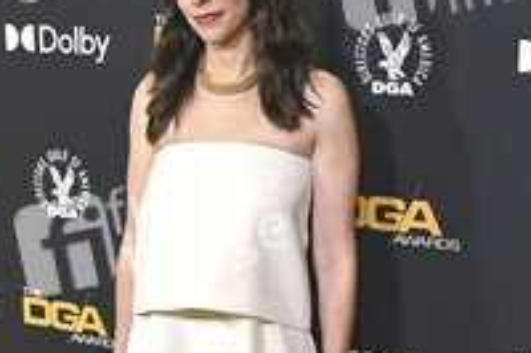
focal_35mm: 76
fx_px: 1120
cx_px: 228
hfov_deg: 26.6
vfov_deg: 17.4
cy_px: 366
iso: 2500
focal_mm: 38
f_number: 6.3
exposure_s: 1/320
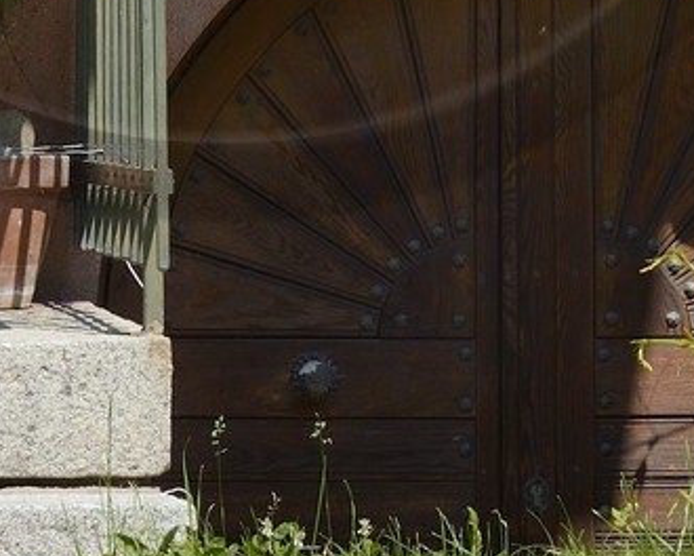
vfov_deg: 5.4
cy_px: -436
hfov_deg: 6.9
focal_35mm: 282
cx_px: 226
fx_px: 5792
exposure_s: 1/250
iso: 200
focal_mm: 62
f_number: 10
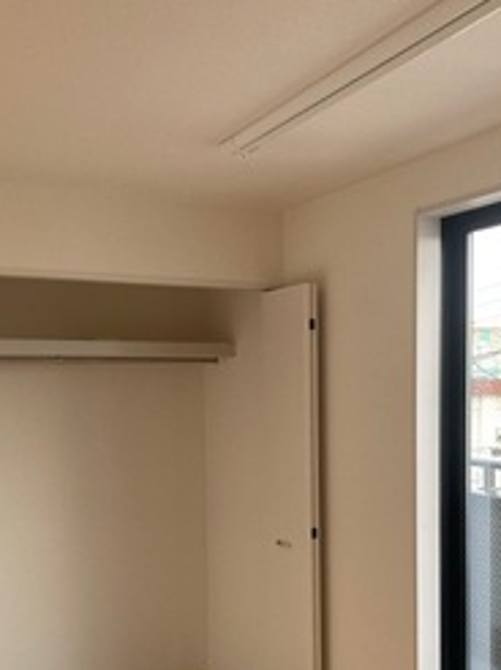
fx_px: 793
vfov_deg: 45.1
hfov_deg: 35.0
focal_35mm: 41
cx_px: 278
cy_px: 449
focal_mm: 3.99
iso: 80
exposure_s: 1/121
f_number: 1.8
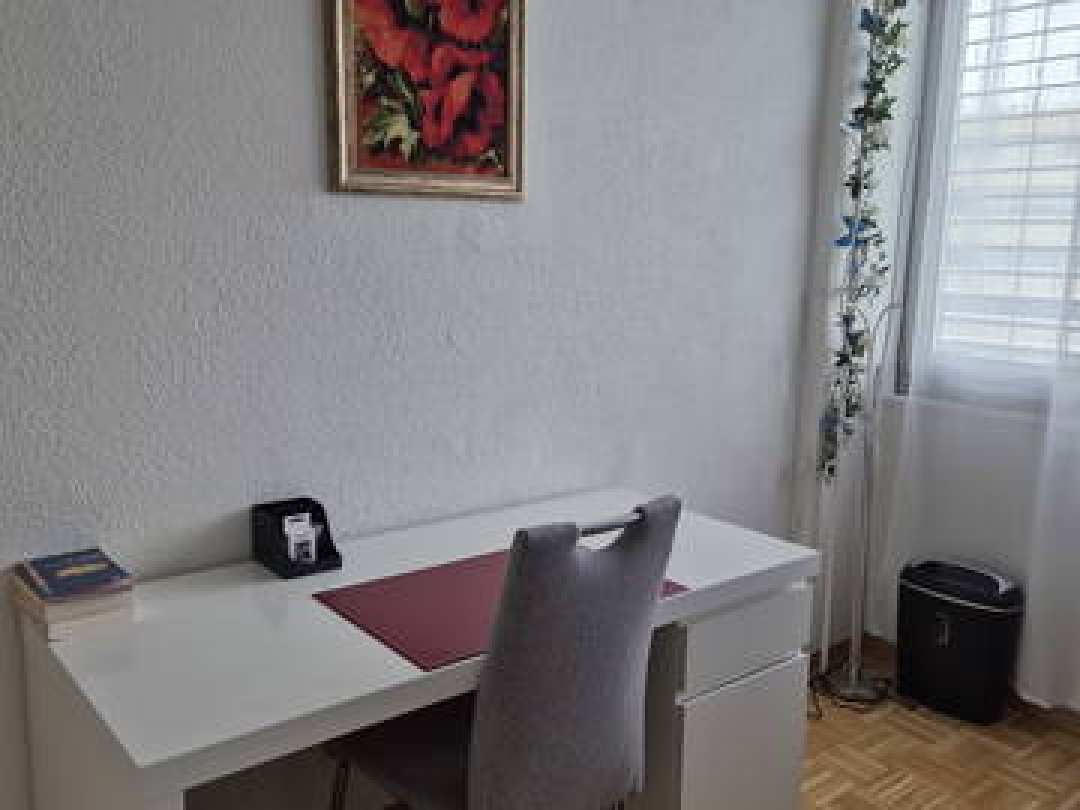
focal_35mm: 23
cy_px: 405
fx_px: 718
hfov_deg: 73.9
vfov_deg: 58.9
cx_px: 540
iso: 125
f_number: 1.8
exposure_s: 1/100
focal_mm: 5.4
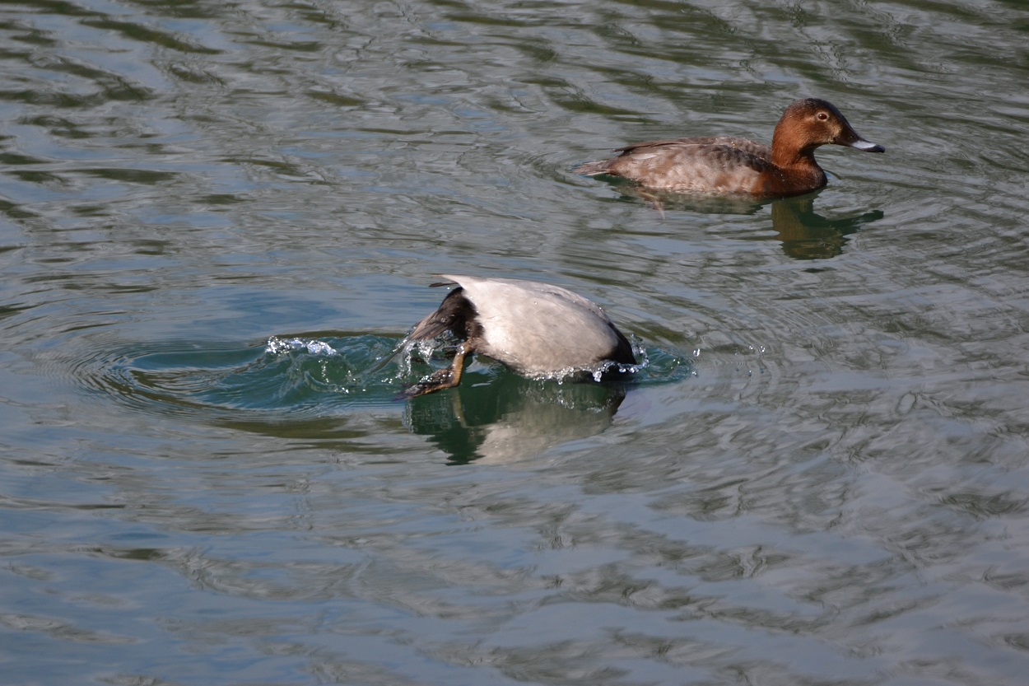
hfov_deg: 4.6
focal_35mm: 450
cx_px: 514
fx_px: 12860
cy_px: 343
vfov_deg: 3.1
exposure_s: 1/800
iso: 400
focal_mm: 300
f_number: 5.6
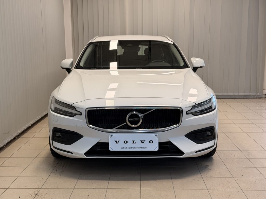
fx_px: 369
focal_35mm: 48
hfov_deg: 39.7
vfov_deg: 30.3
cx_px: 133
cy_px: 100
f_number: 1.78
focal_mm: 6.76
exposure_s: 1/121
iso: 50
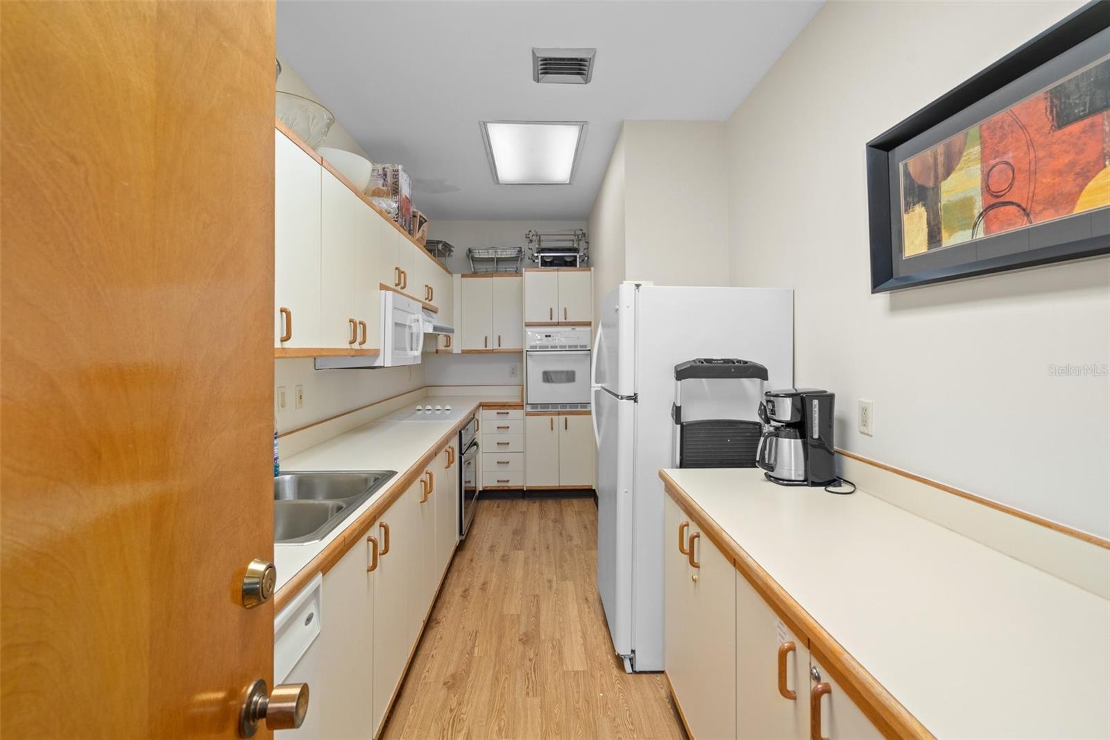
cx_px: 555
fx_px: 524
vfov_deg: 70.4
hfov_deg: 93.3
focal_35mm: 17
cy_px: 370
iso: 640
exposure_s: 1/6
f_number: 8
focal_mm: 17
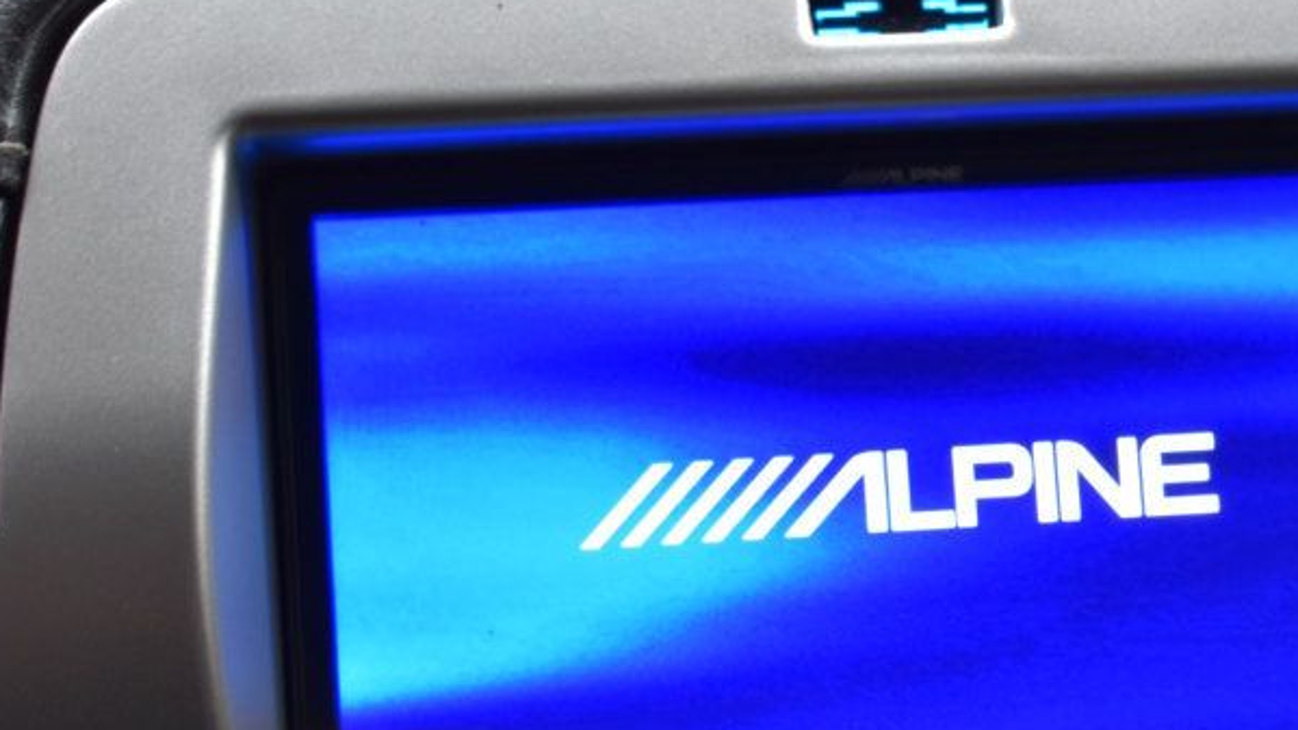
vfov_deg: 14.0
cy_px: 572
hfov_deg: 24.5
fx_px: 2960
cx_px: 964
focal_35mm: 86
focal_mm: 32
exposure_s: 1/15
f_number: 6.3
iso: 500
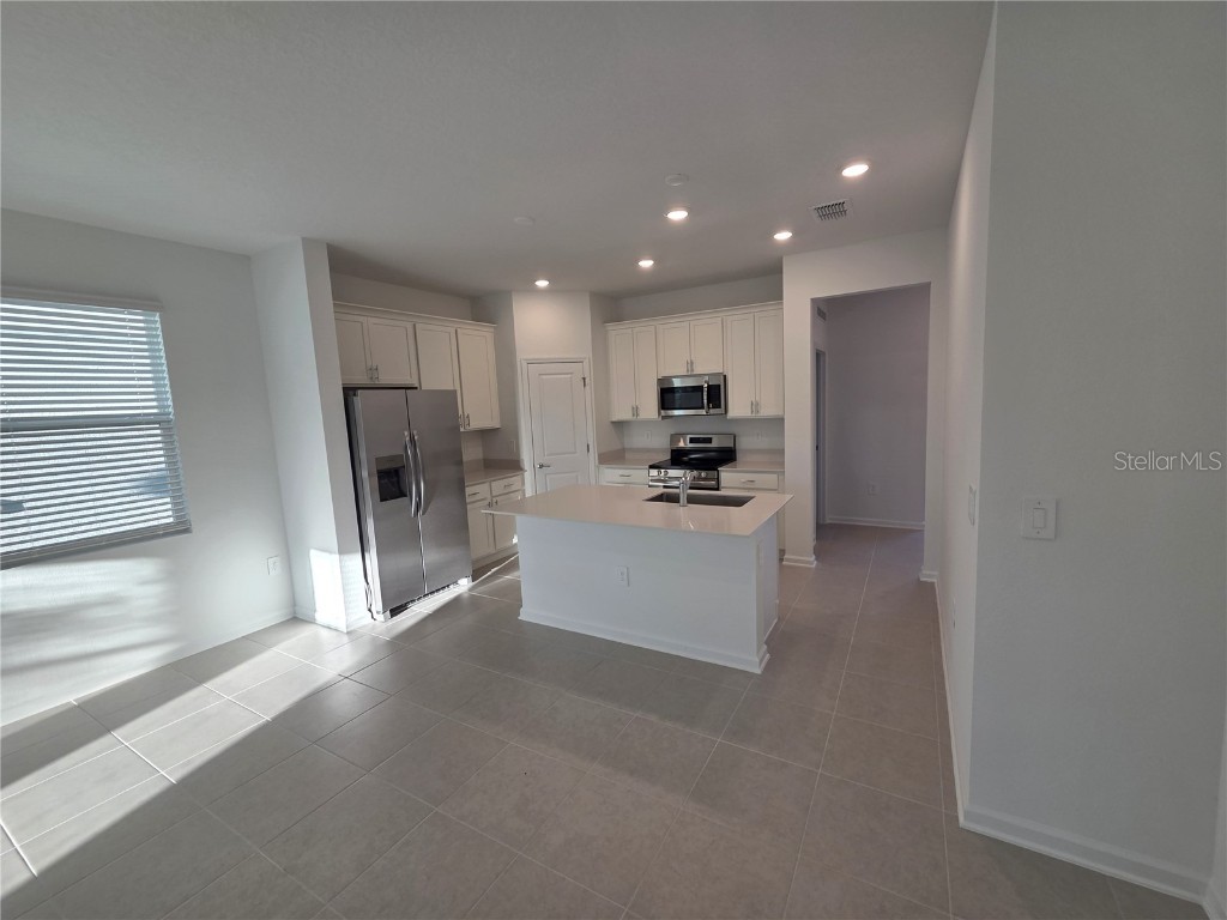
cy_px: 460
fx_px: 461
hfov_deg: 106.2
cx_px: 614
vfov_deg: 89.9
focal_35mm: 13
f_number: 2.2
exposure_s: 1/120
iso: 64
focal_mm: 2.2
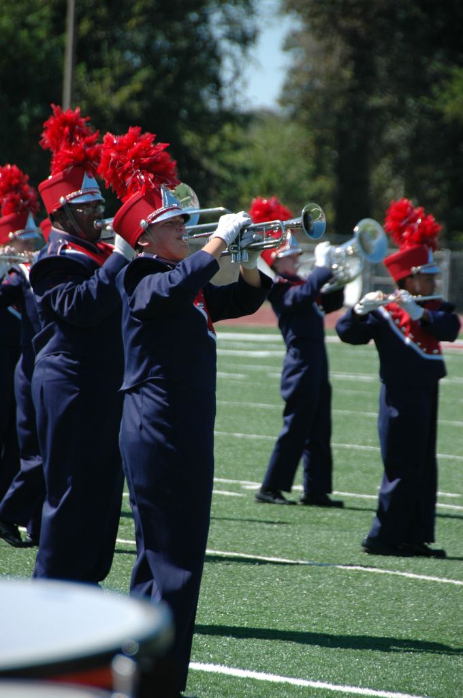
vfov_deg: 6.9
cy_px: 349
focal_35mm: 300
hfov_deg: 4.6
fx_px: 5803
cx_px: 232
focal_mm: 200
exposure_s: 1/500
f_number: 5.6
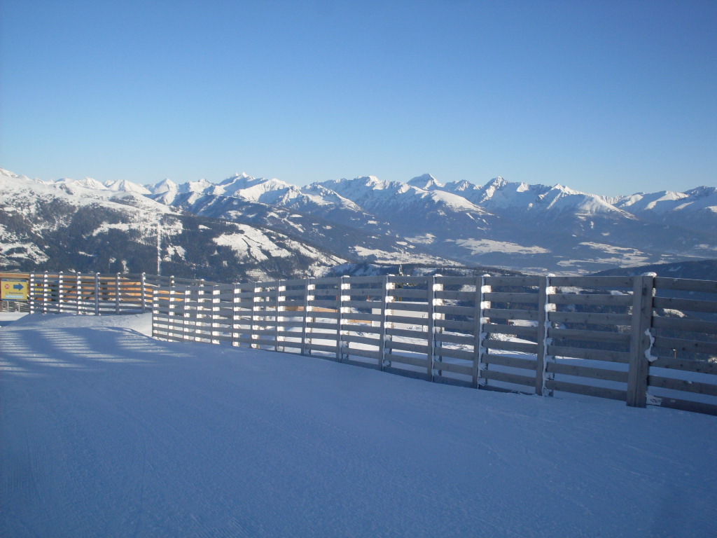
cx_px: 358
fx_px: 787
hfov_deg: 49.0
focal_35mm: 38
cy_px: 269
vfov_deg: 37.7
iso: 80
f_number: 8.4
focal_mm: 6.3
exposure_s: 1/250
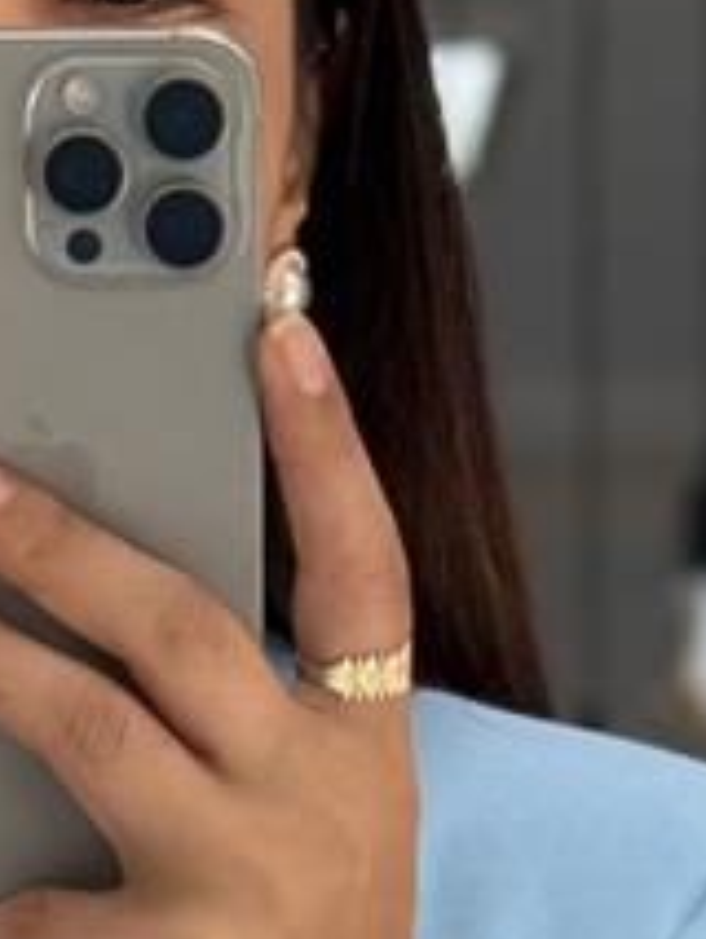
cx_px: 106
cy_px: 2030
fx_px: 8150
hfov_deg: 5.0
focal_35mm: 300
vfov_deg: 6.4
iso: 64
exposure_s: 1/138
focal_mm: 6.76
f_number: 1.78
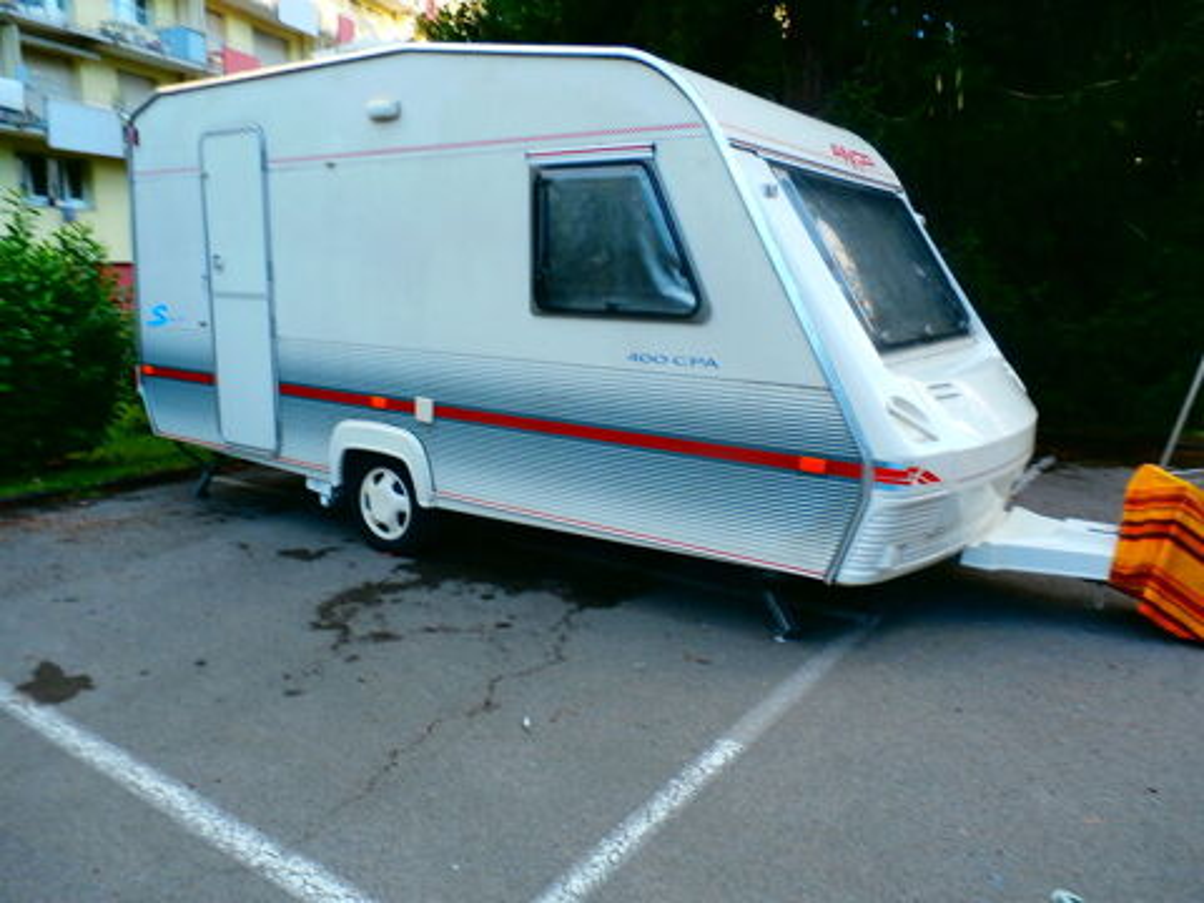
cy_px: 452
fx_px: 870
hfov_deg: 69.4
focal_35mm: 25
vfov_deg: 54.9
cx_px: 602
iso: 100
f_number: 3
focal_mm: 4.5
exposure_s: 1/160
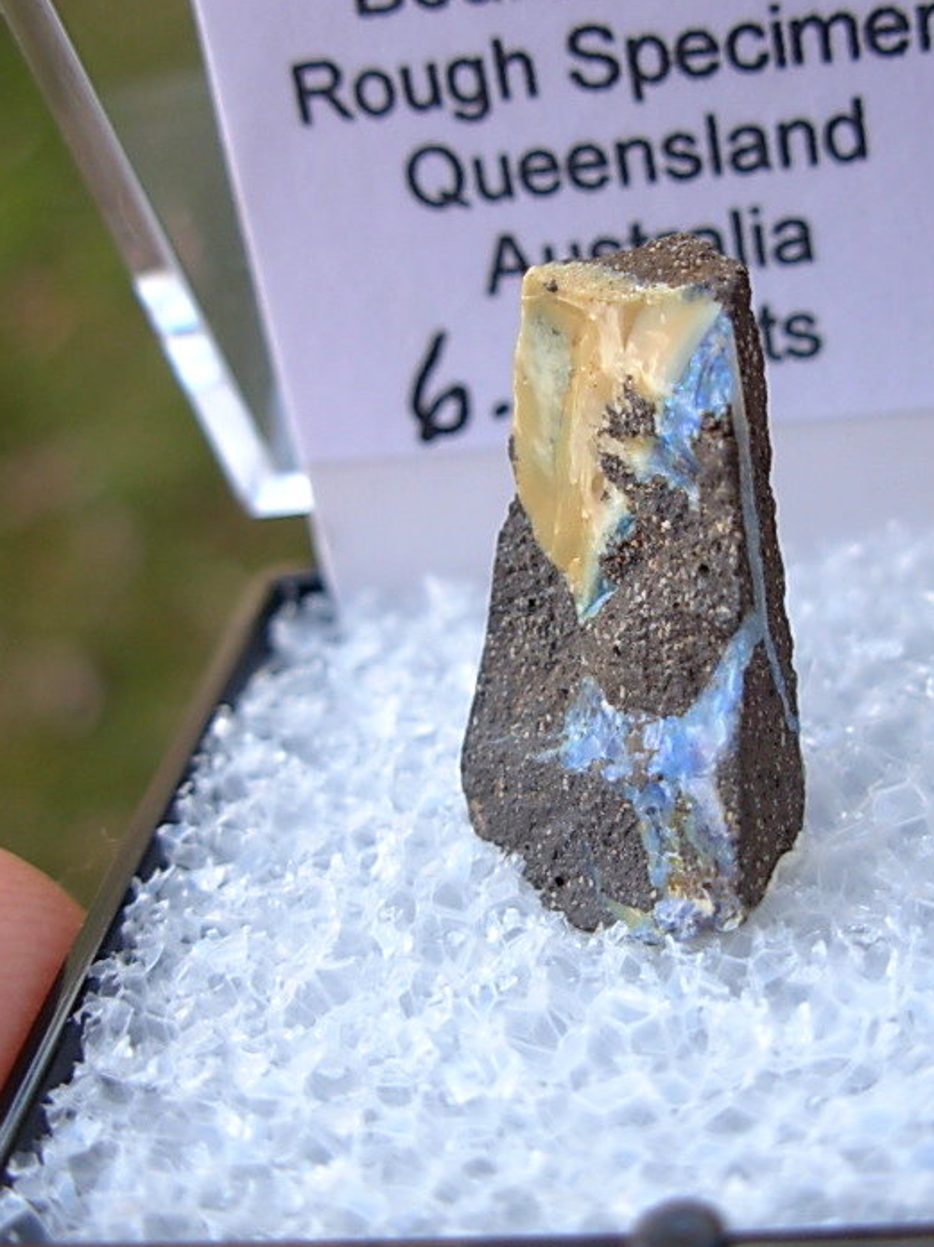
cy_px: 594
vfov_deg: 34.3
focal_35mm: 56
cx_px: 642
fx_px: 2015
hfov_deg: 25.9
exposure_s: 1/235
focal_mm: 6.3
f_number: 2.9
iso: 50
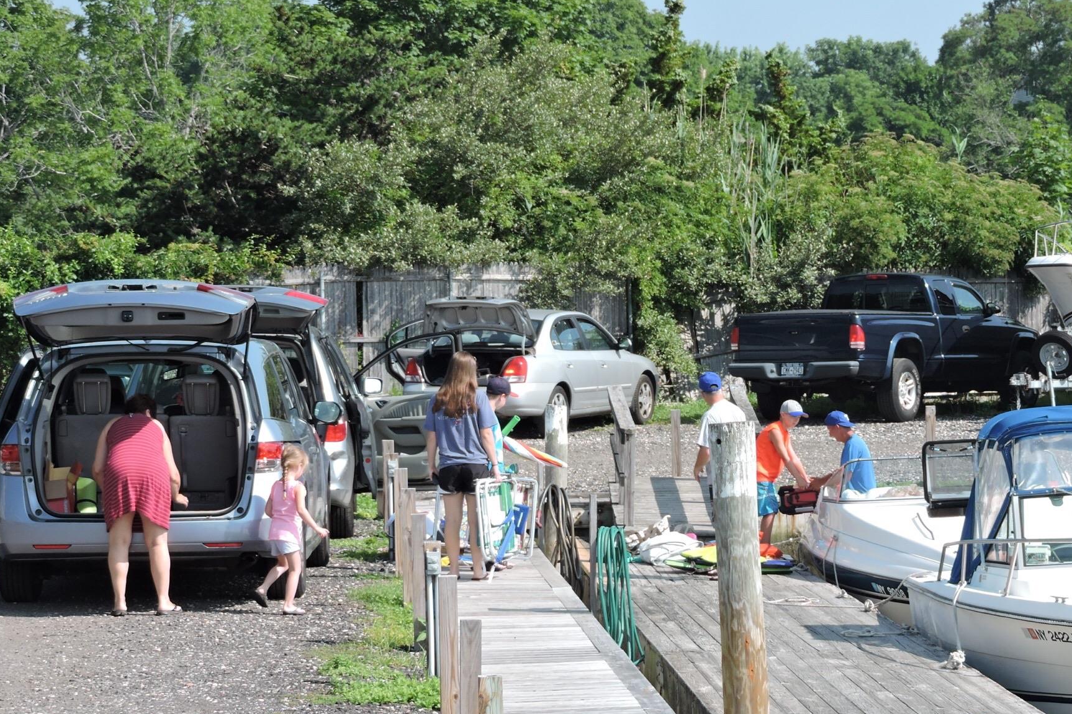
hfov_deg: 13.9
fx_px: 4406
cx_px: 611
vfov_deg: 9.3
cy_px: 372
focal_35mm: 148
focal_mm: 21.4
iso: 100
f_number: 4.2
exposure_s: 1/400
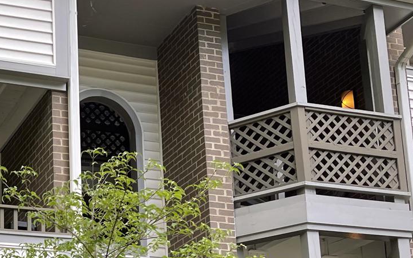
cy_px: 336
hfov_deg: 25.0
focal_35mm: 78
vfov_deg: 15.9
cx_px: -13
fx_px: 878
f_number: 1.6
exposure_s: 1/191
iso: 32
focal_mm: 5.1
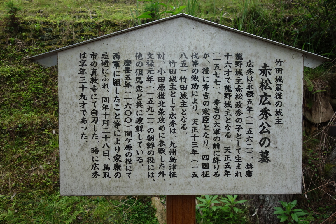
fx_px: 261
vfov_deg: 46.4
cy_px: 112
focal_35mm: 28
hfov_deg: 65.5
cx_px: 168
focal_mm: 10.4
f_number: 5.6
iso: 125
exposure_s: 1/100
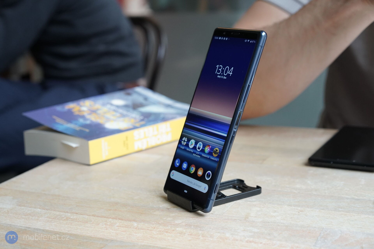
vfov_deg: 24.6
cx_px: 187
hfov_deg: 36.2
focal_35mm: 55
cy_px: 124
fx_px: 571
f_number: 6.3
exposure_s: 1/125
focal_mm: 55
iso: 3200
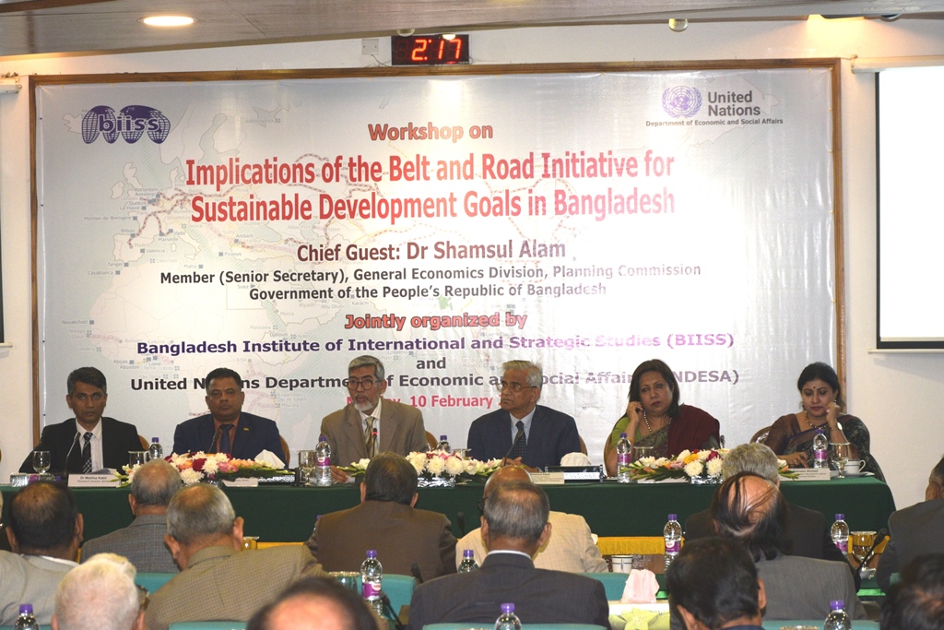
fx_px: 2754
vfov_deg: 13.0
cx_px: 472
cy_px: 315
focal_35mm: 105
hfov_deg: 19.5
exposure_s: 1/60
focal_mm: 70
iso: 800
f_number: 8
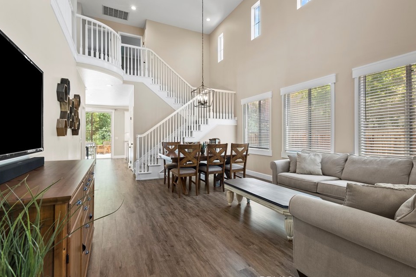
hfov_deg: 93.3
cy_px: 139
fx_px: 196
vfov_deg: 70.5
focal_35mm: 17
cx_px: 211
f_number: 5.6
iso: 250
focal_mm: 16
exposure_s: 1/2
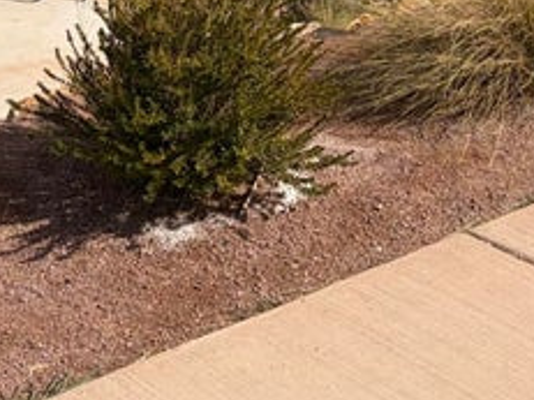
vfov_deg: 14.4
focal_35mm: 96
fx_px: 1480
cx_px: 311
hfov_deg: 20.4
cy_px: -192
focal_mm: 5.96
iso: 50
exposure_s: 1/5348
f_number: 1.6
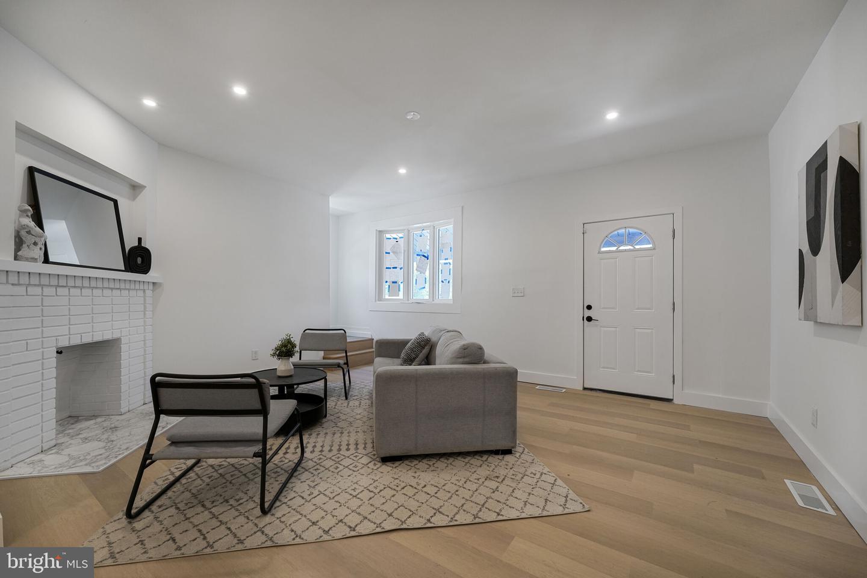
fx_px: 337
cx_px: 434
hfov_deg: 104.3
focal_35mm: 14
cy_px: 289
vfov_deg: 81.2
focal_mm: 14
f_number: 8
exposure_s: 1/20
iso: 400
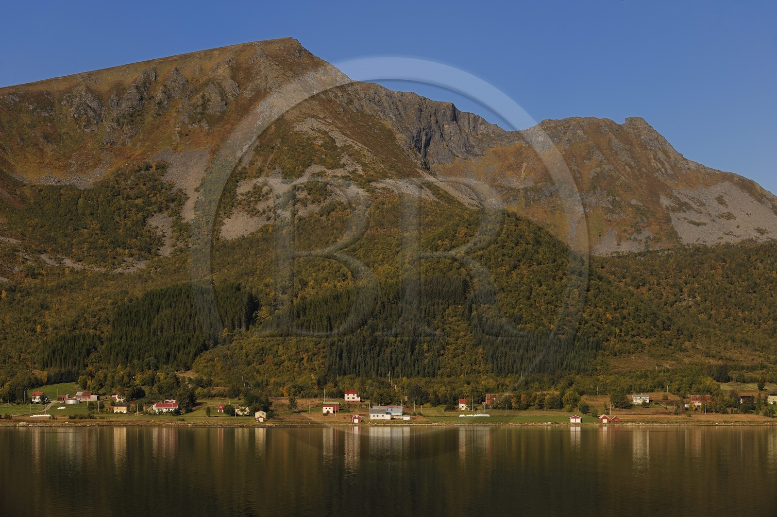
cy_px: 258
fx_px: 2049
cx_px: 388
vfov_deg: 14.4
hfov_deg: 21.5
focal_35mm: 95
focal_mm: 95
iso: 200
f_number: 10
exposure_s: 1/320
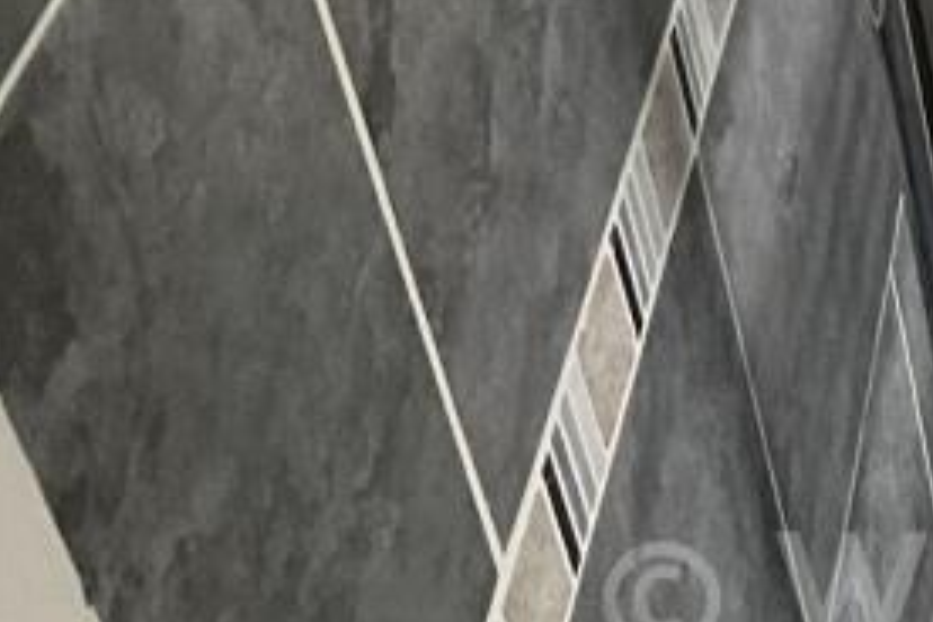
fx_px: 2902
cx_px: 1721
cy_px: -287
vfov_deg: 11.7
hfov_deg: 15.5
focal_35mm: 112
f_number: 1.8
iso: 64
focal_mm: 3
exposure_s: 1/121
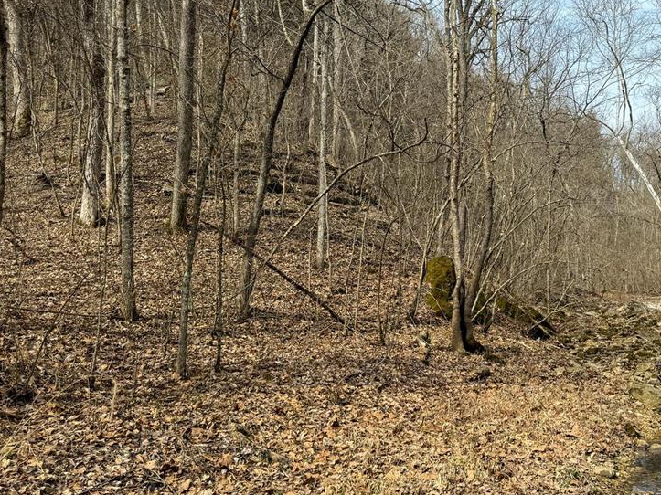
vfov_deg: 41.8
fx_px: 649
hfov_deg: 52.8
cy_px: 228
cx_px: 448
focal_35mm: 34
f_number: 1.8
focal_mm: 6.86
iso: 80
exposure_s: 1/1900
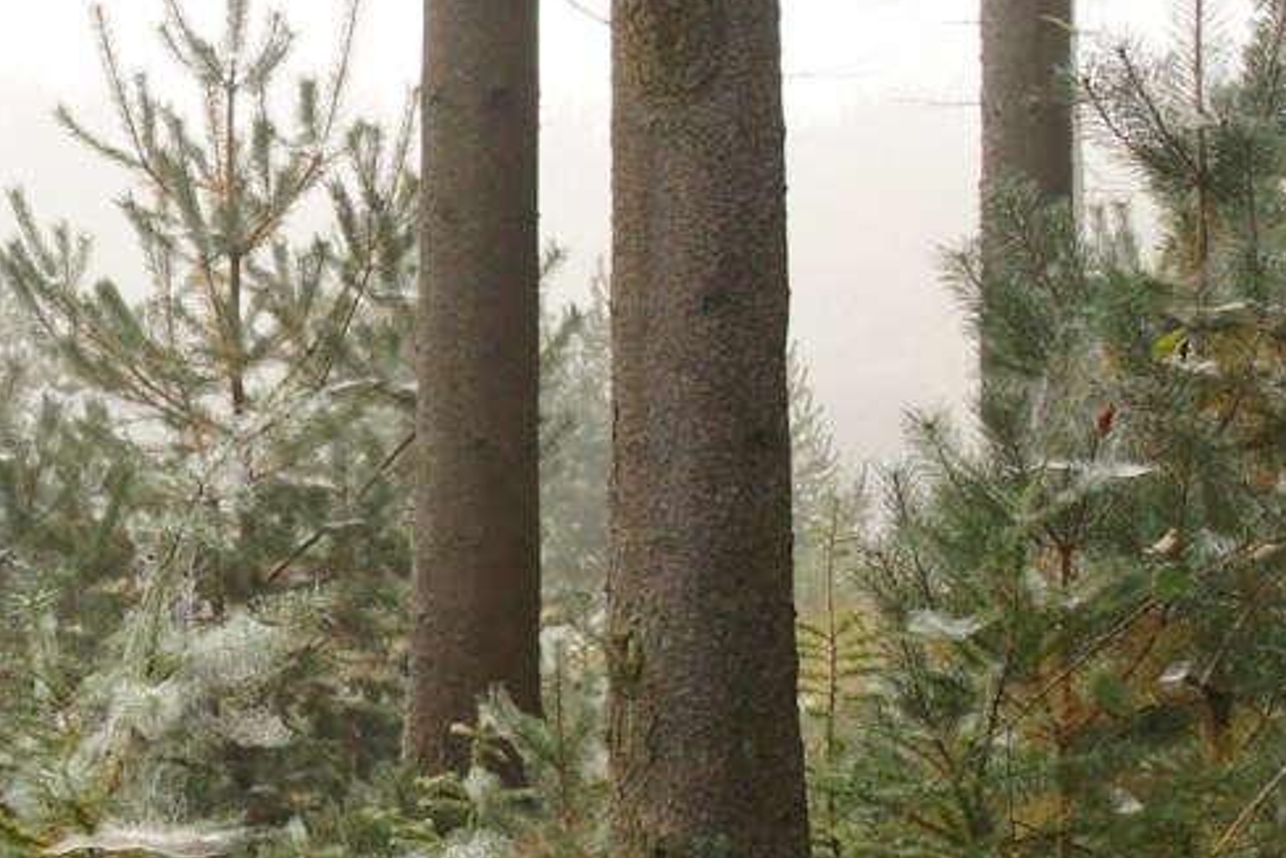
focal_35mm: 115
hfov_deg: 16.9
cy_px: 486
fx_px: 4108
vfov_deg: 11.9
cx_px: -339
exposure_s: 1/125
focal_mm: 30
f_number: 10
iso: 400
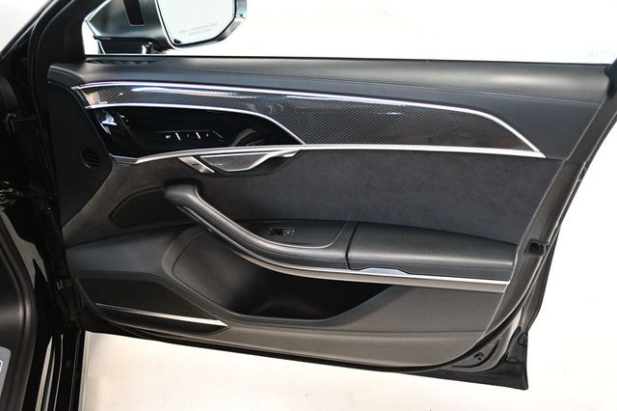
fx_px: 565
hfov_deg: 57.2
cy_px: 206
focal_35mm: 33
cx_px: 308
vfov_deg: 39.9
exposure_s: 1/80
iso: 3200
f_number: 3.8
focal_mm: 22
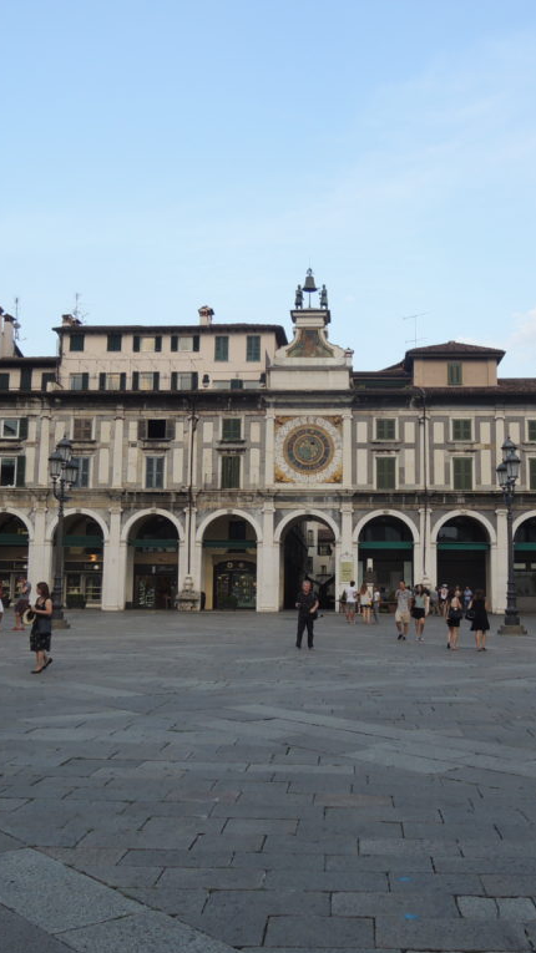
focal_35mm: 35
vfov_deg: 56.6
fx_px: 885
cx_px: 325
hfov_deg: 33.6
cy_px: 477
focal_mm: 4.3
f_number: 2.8
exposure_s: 1/320
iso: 100
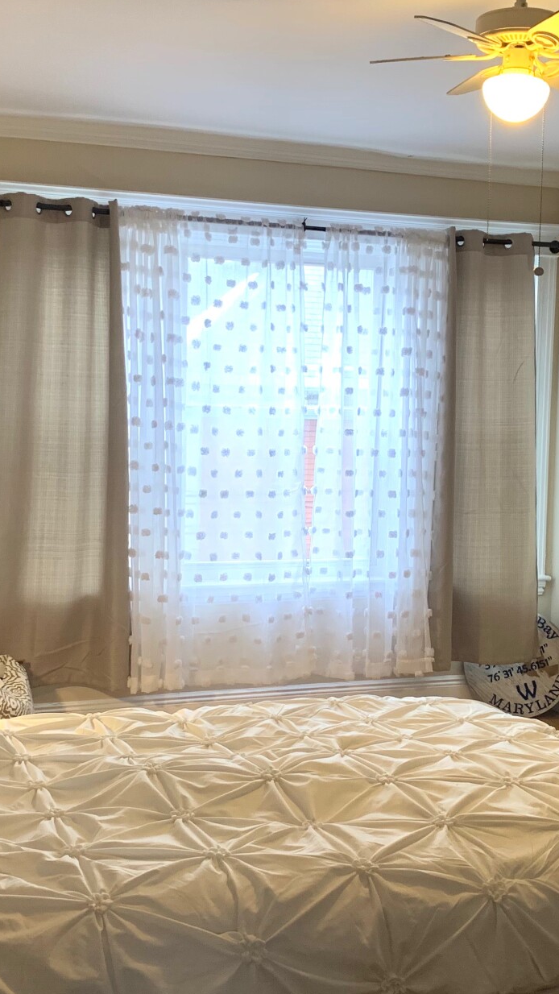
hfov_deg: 25.3
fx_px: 1239
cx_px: 382
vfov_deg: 43.7
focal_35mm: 47
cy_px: 482
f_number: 1.8
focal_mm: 4.25
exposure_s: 1/60
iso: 100
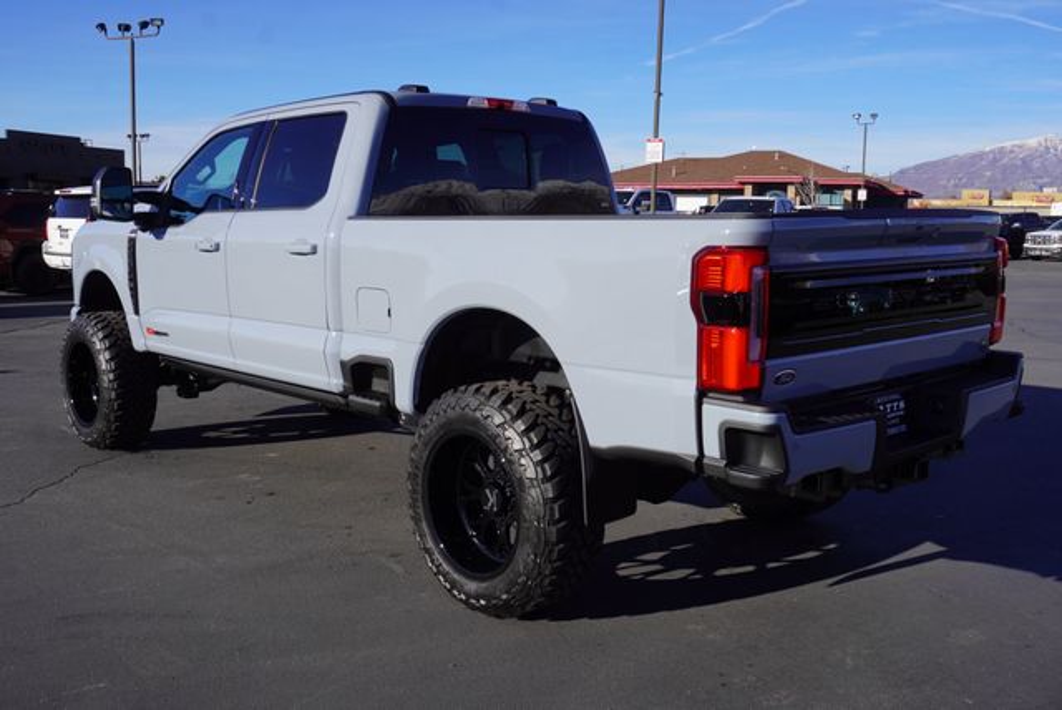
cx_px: 531
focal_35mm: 36
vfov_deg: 36.9
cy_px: 355
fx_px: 1063
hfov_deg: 53.1
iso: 100
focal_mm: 24
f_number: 11
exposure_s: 1/160
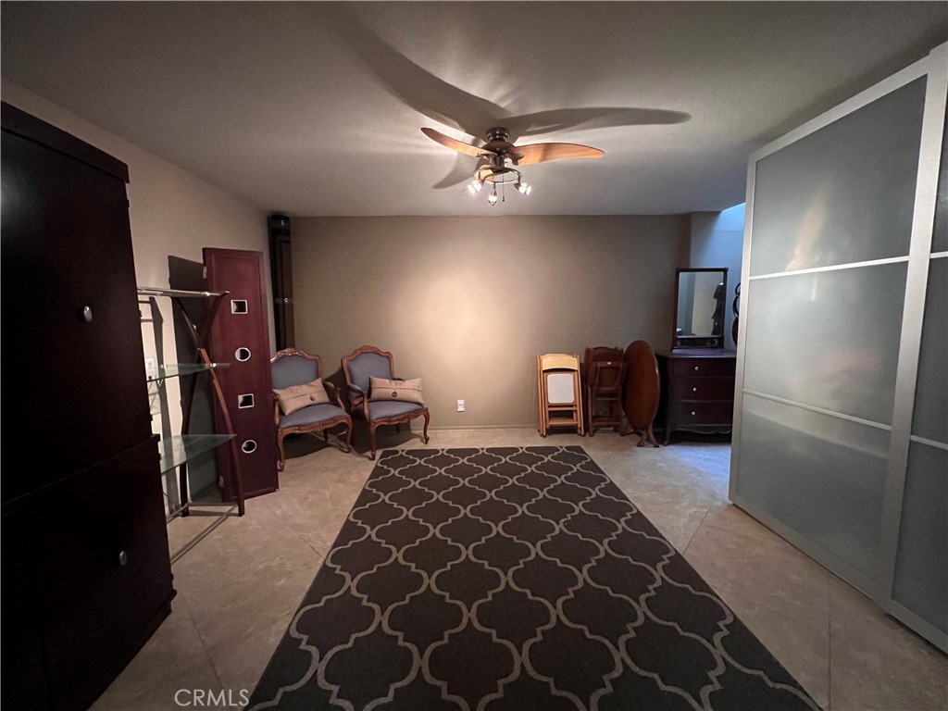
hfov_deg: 106.2
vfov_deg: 89.9
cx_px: 474
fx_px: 356
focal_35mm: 13
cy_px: 356
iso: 1250
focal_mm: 1.57
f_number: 1.8
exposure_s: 1/40
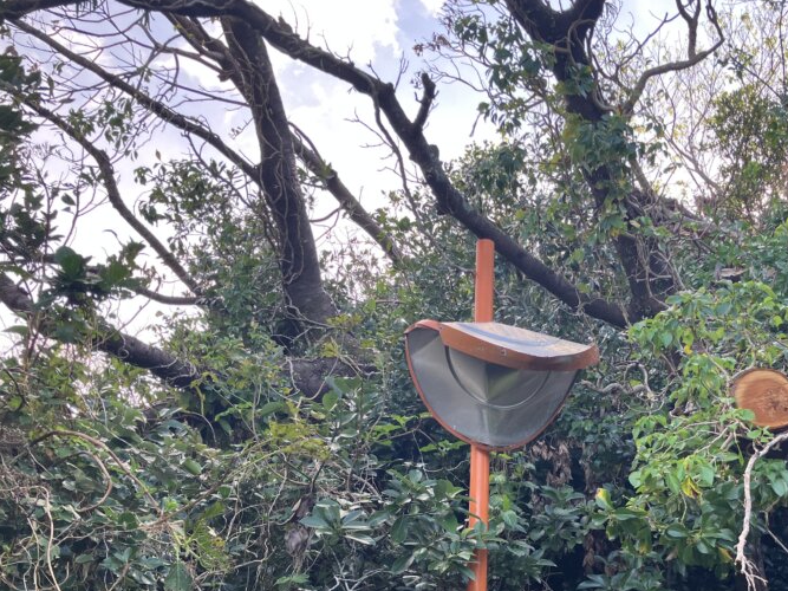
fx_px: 979
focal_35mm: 43
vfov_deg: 33.1
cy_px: 426
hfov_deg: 43.2
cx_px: 527
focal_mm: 3.99
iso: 32
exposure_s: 1/208
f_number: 1.8
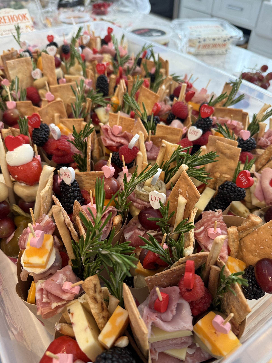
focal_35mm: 24
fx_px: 251
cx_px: 136
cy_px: 182
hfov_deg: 56.8
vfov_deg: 71.6
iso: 200
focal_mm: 6.76
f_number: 1.78
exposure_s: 1/120
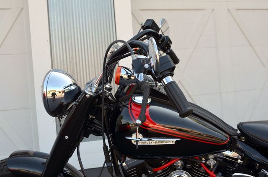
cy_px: 88
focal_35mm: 42
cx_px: 134
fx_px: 312
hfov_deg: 46.5
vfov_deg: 31.8
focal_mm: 28
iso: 200
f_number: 6.3
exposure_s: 1/160
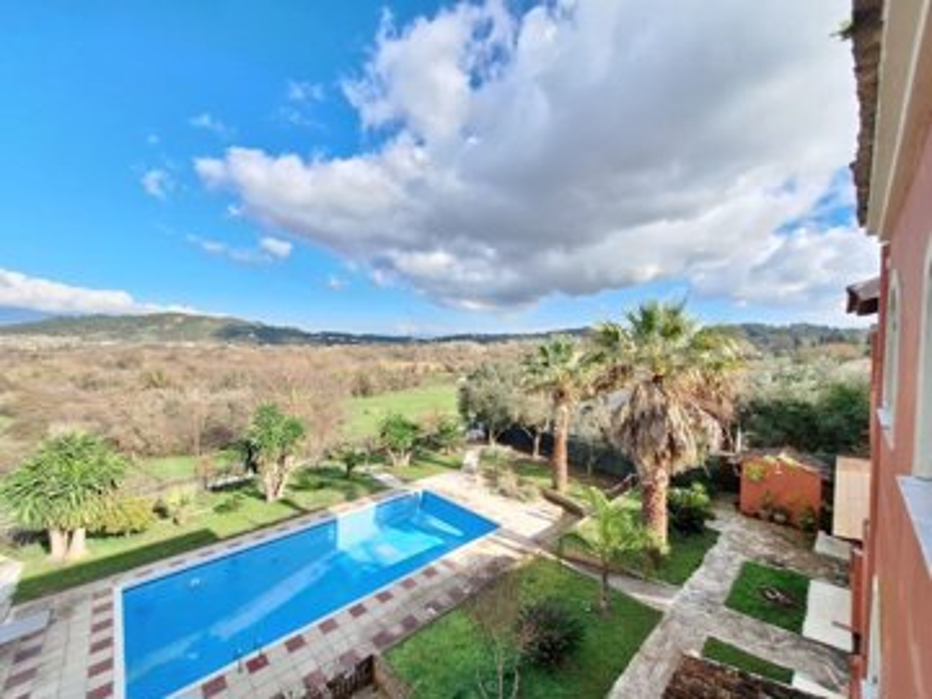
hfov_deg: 106.2
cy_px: 350
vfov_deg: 89.9
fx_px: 350
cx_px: 466
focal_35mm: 13
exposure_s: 1/986
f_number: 2.2
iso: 40
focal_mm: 1.74
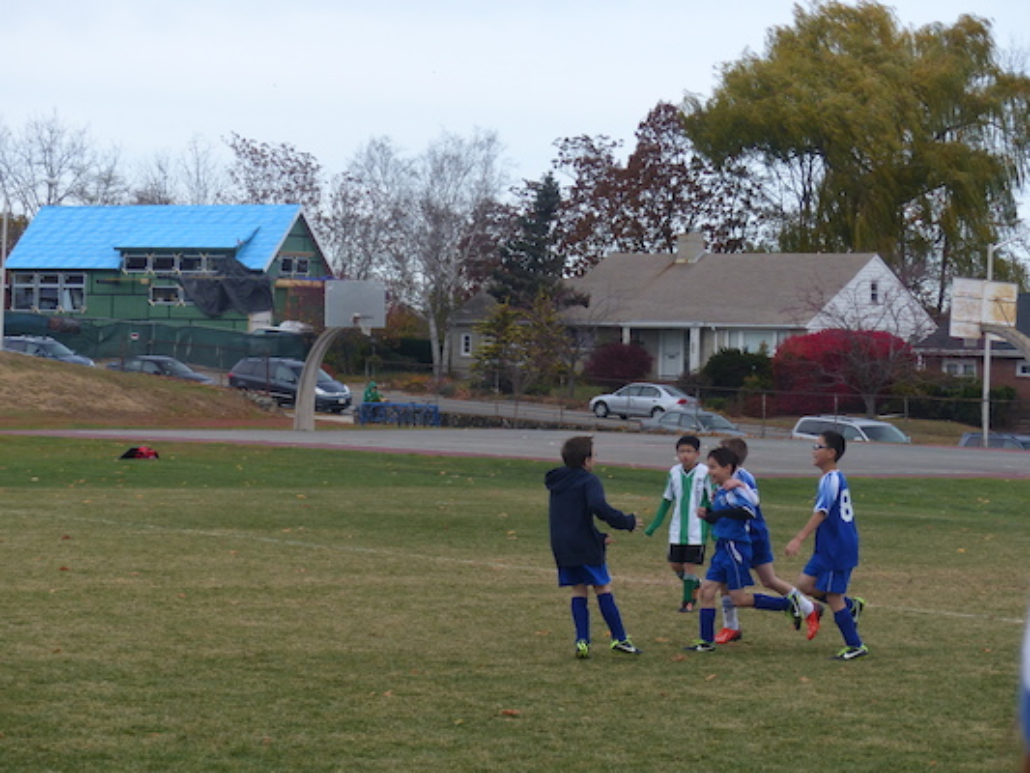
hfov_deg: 17.3
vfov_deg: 13.0
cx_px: 515
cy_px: 386
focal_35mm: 114
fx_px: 3393
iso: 125
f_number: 2.8
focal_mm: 20.5
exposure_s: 1/500
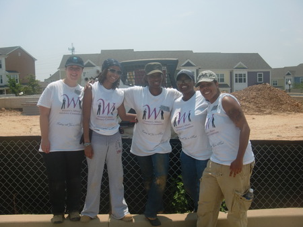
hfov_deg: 49.0
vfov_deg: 37.8
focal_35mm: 38
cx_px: 152
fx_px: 333
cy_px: 114
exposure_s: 1/800
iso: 64
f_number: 3.9
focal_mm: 6.66
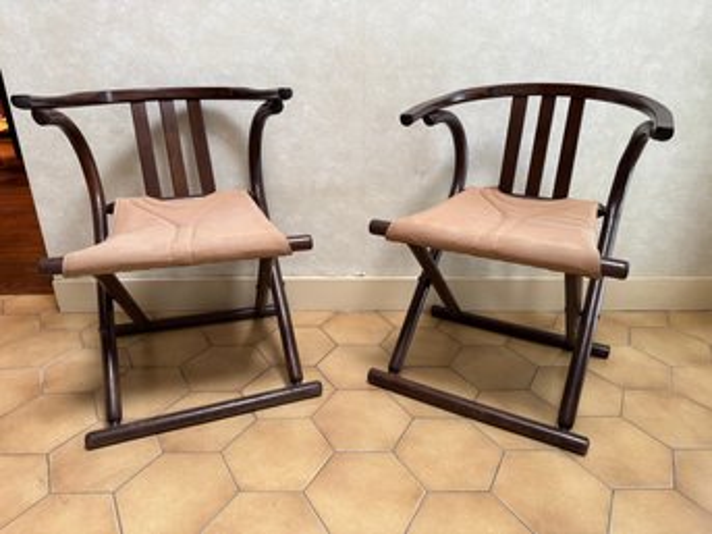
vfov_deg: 56.8
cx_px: 356
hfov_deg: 71.6
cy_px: 267
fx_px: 493
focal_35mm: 24
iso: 160
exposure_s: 1/60
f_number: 1.78
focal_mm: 6.76
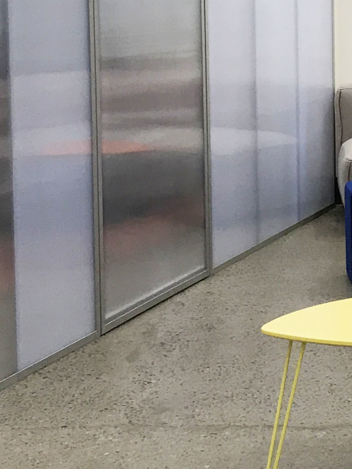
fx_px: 1437
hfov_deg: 13.8
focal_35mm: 106
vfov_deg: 18.3
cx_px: 311
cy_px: 59
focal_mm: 3.99
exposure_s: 1/33
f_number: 1.8
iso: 32
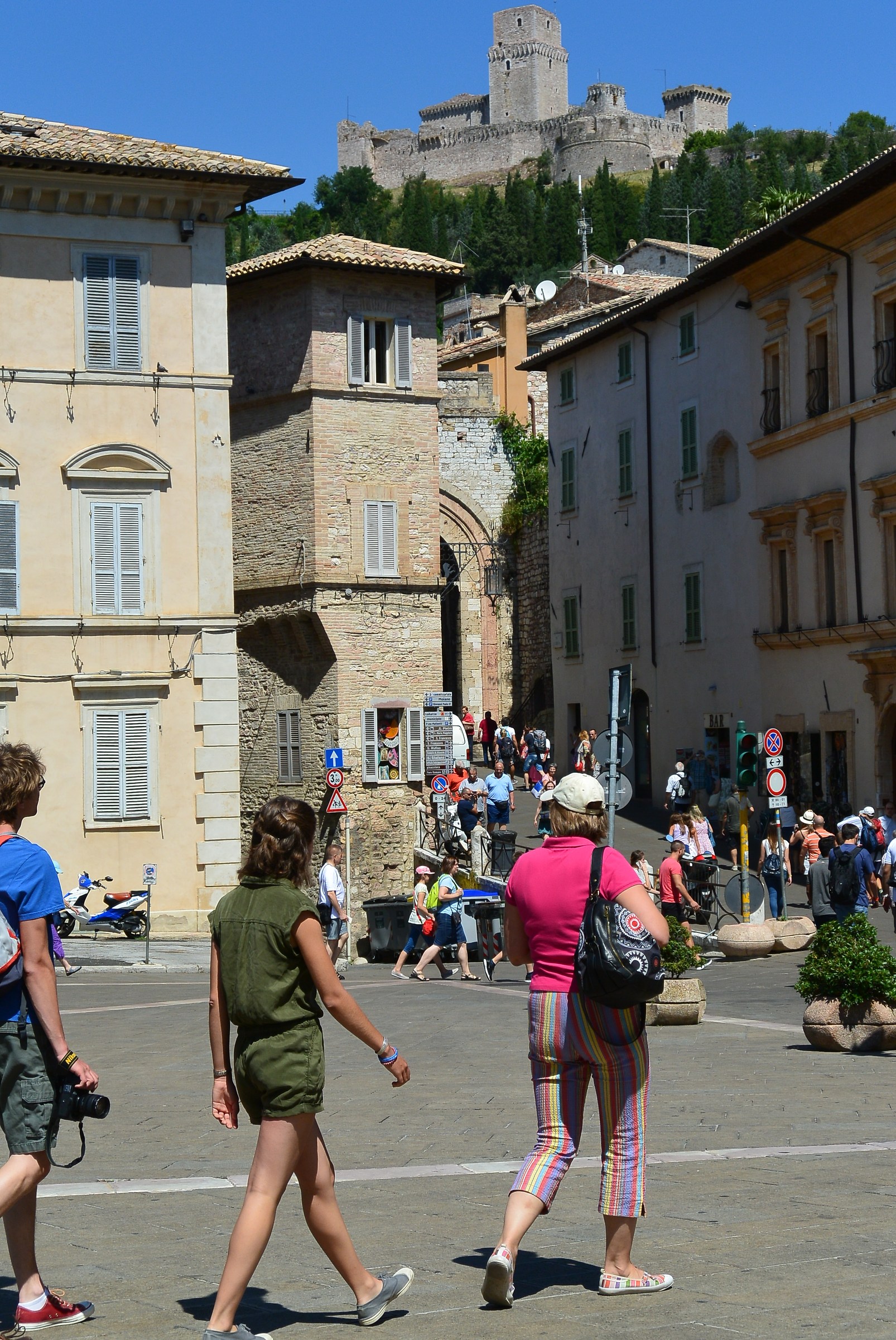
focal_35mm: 74
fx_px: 2755
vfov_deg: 27.3
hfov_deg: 18.5
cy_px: 670
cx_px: 448
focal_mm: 27.5
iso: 100
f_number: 5.6
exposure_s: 1/800
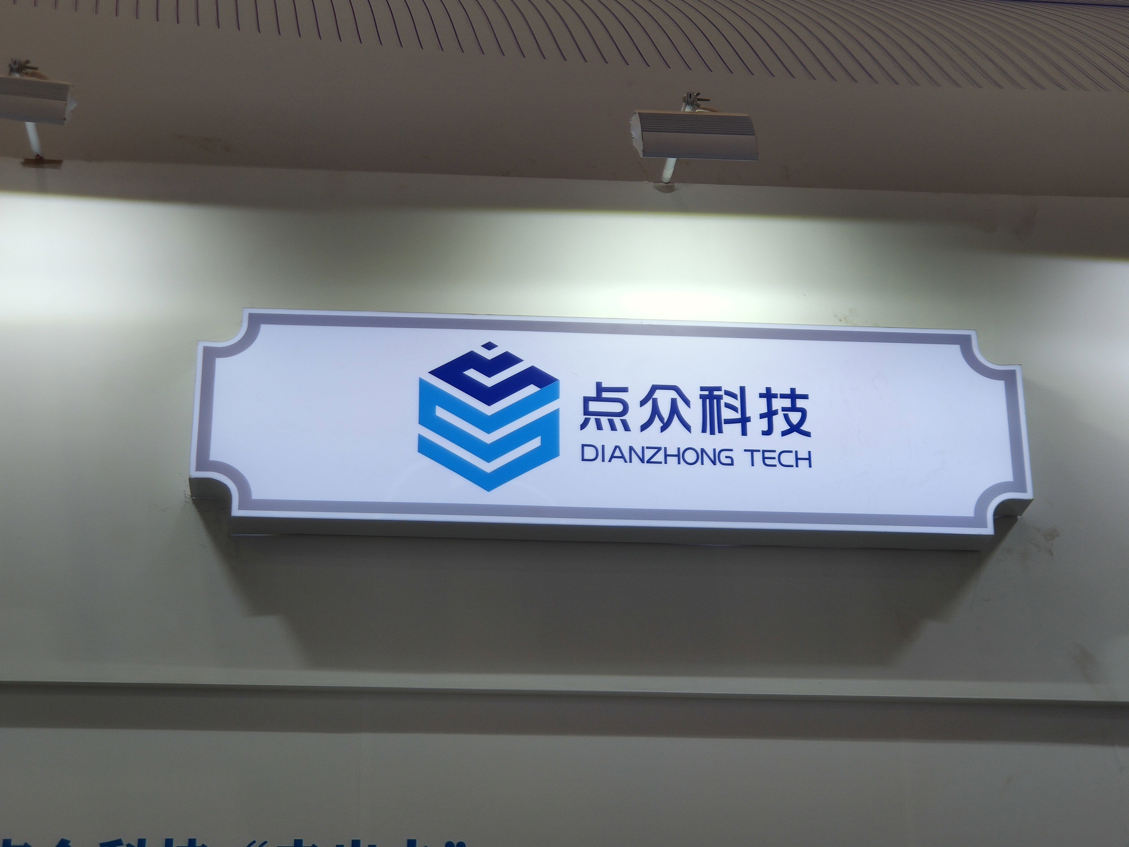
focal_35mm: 66
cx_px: 564
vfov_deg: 22.3
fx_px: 2153
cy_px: 424
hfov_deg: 29.4
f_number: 2.2
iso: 100
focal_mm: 6.22
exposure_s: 1/210
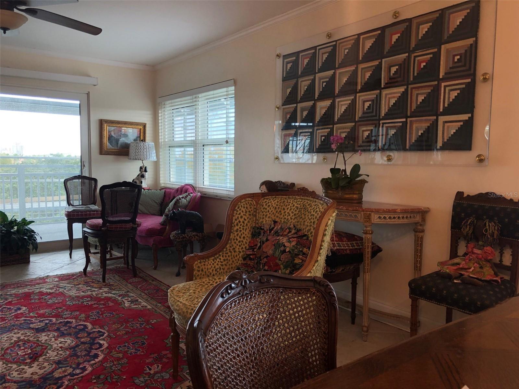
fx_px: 420
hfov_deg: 63.4
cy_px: 194
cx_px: 260
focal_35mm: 28
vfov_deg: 49.7
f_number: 1.8
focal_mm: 4
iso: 64
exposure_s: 1/120
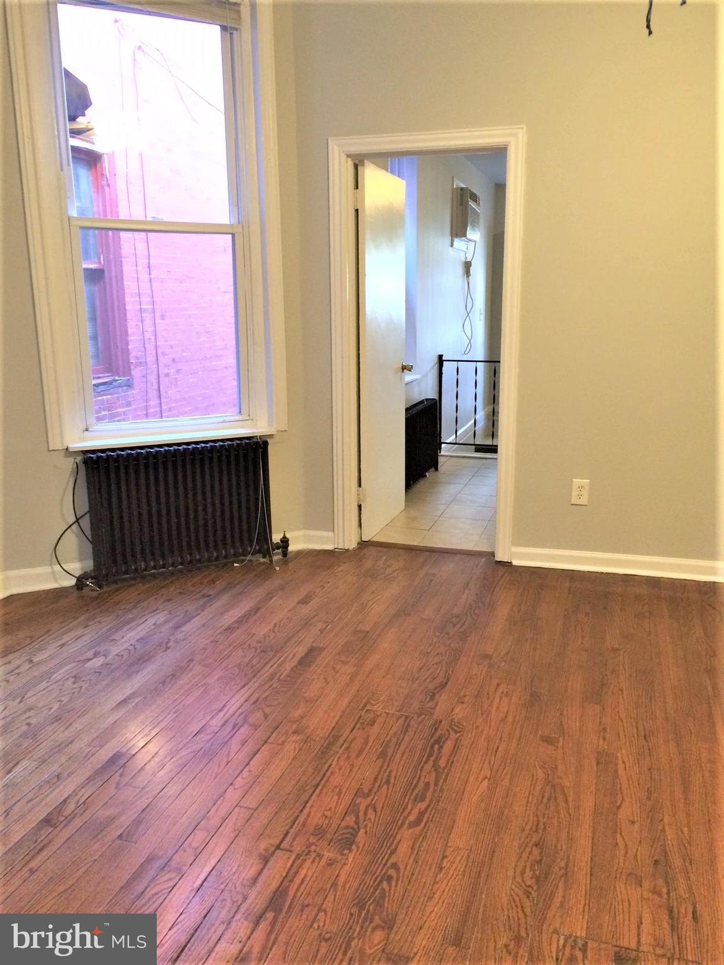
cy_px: 482
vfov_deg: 61.7
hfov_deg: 48.2
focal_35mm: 29
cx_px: 362
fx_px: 809
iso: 200
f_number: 2.2
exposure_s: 1/30
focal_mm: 4.15
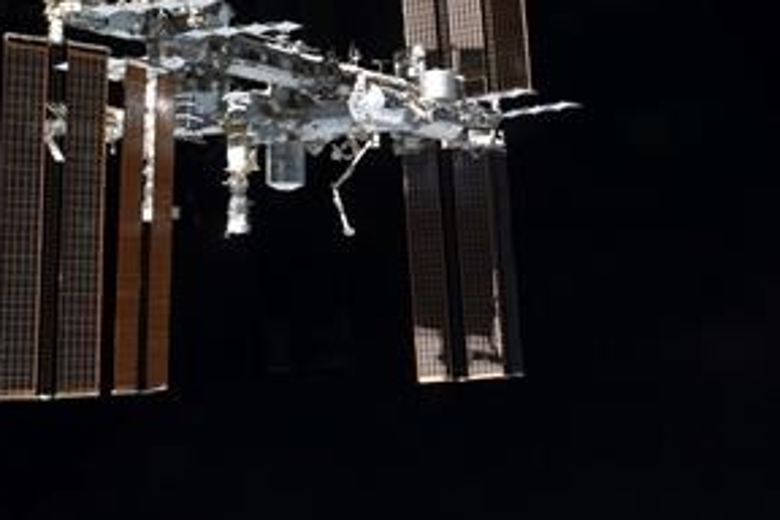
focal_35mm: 79
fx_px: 1712
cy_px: 145
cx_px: 433
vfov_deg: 17.2
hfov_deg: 25.7
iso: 200
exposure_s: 1/160
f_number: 7.1
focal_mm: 35
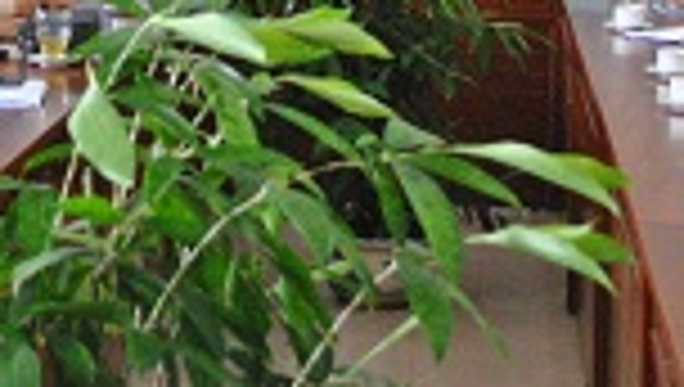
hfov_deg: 16.2
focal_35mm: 132
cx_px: 216
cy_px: -110
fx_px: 2397
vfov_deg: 9.1
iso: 1600
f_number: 4.8
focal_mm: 32
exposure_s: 1/40
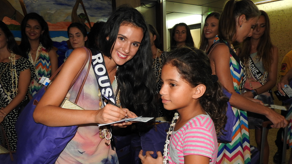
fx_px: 209
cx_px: 141
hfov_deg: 69.8
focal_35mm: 27
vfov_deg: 42.4
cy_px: 109
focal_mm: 4.3
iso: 200
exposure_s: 1/30
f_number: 3.3
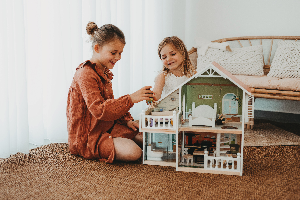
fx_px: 417
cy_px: 100
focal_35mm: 50
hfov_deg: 39.6
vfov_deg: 27.0
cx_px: 150
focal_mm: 50
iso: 800
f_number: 2.8
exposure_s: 1/250
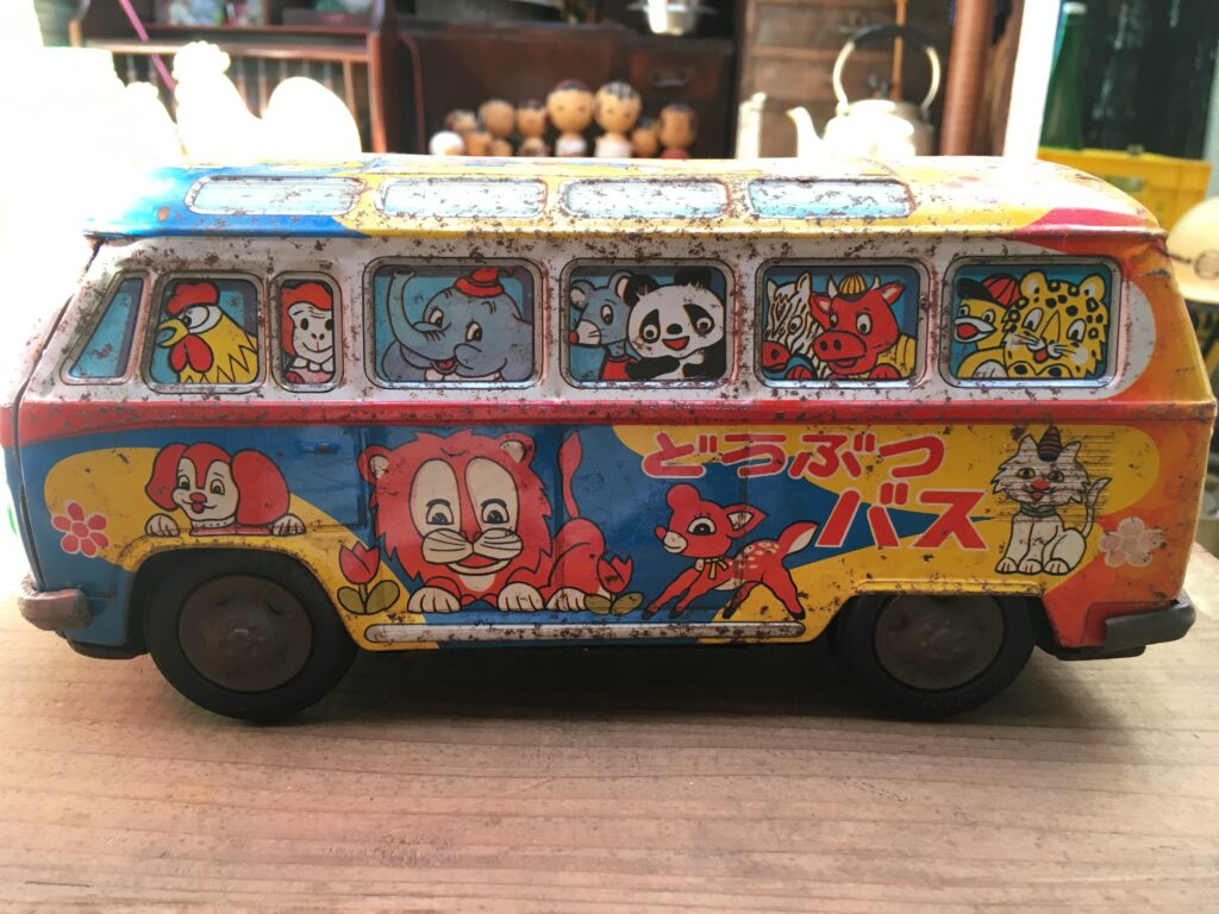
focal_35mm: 29
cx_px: 610
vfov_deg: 48.2
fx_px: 1021
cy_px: 457
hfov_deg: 61.7
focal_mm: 4.15
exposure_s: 1/30
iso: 32
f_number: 2.2
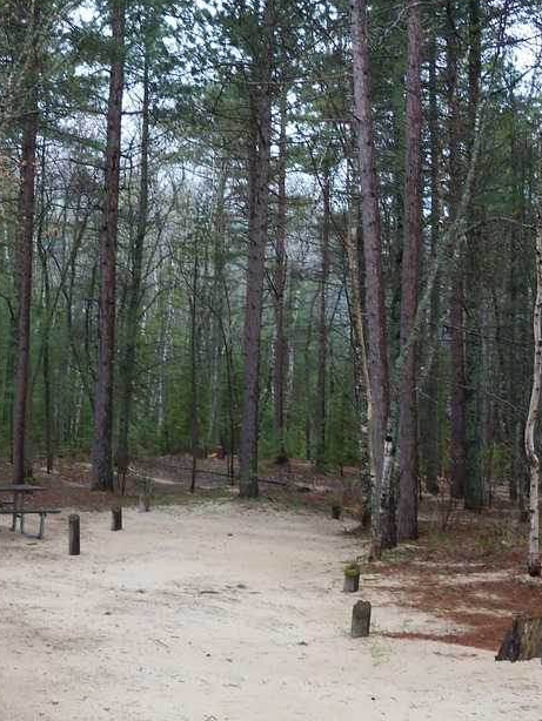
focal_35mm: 57
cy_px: 369
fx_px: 1189
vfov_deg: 33.8
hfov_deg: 25.5
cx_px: 163
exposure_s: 1/40
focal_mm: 6.2
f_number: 3.5
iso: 64
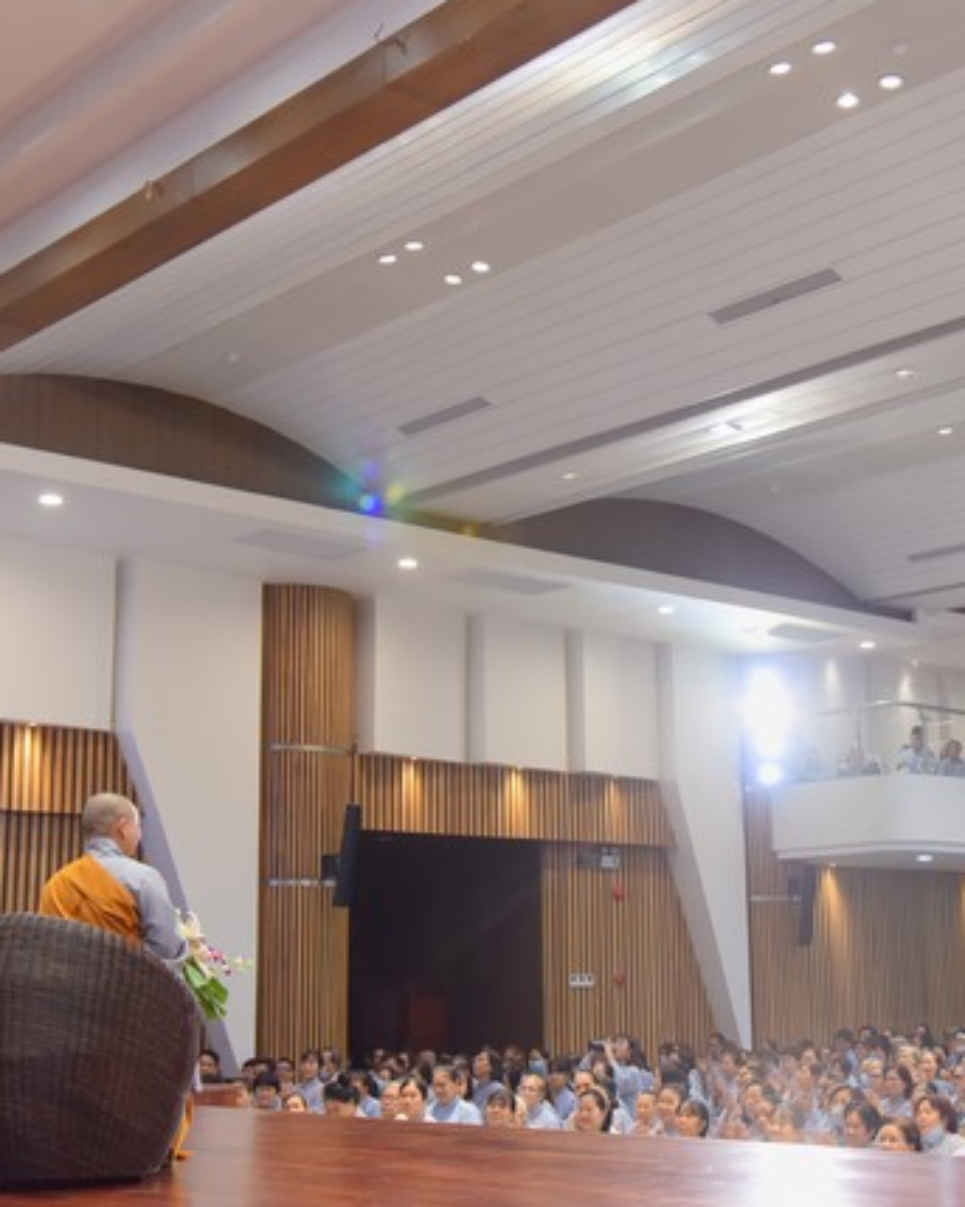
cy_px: 601
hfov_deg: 28.0
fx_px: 1929
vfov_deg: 34.8
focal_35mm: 54
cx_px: 582
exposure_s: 1/100
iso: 1250
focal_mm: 38
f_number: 5
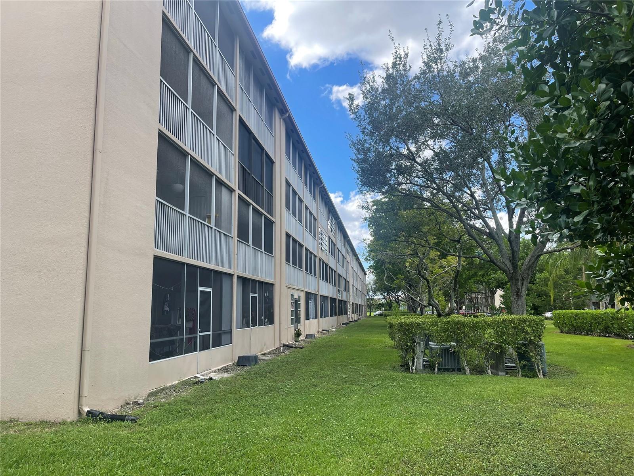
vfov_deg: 54.9
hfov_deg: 69.4
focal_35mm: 25
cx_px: 317
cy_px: 238
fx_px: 458
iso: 32
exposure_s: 1/1212
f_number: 1.6
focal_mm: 5.1
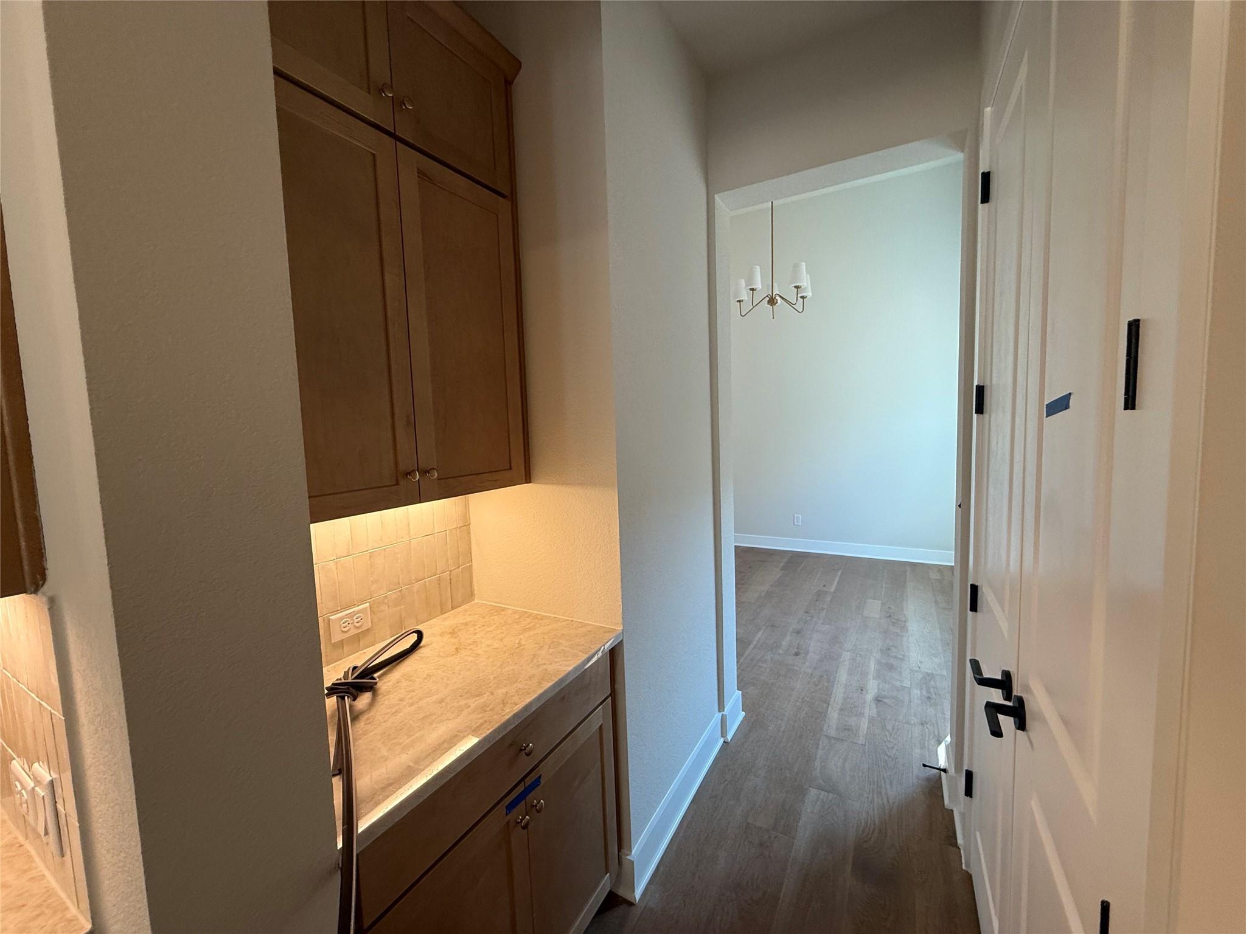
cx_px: 623
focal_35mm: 14
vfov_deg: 85.7
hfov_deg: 102.1
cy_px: 467
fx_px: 504
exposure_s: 1/120
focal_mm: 2.22
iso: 100
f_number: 2.2
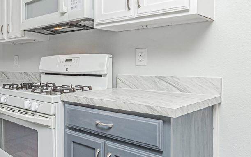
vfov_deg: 39.4
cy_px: 76
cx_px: 20
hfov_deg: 51.7
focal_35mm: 32
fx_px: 219
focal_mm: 10
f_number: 10
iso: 800
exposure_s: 1/60
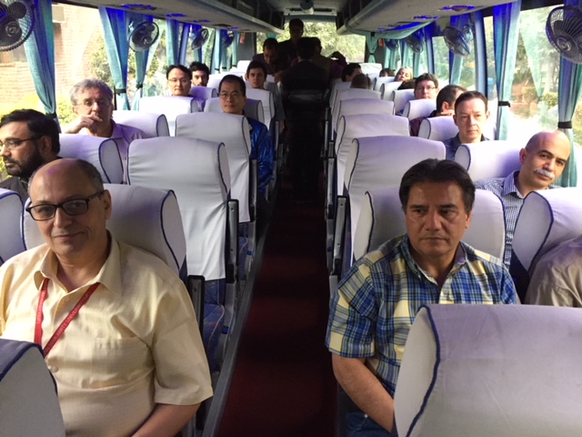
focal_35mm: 29
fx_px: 488
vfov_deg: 48.2
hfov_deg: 61.7
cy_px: 218
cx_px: 291
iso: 250
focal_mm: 4.15
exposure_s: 1/33
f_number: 2.2
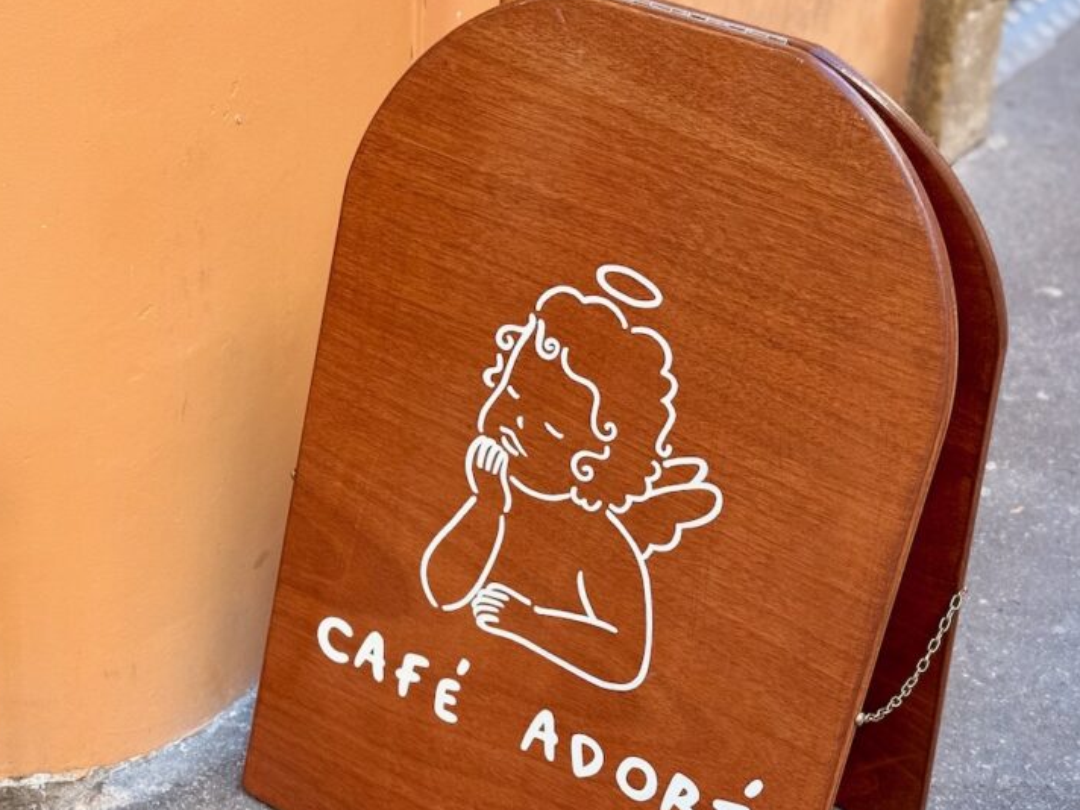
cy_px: 494
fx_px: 2153
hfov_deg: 28.0
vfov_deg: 21.3
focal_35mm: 69
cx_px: 367
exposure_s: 1/210
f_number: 1.78
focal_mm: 6.76
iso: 100
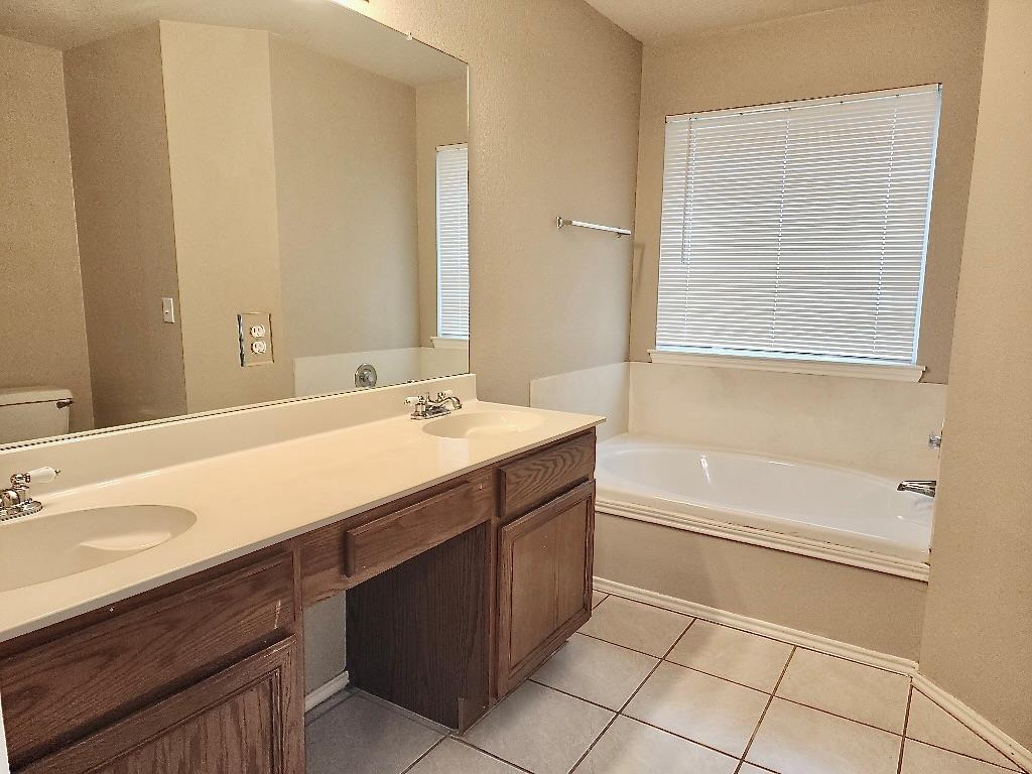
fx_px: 686
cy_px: 387
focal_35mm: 23
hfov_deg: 73.9
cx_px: 516
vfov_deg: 58.9
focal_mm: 6.4
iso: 257
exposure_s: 1/60.2
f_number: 1.8
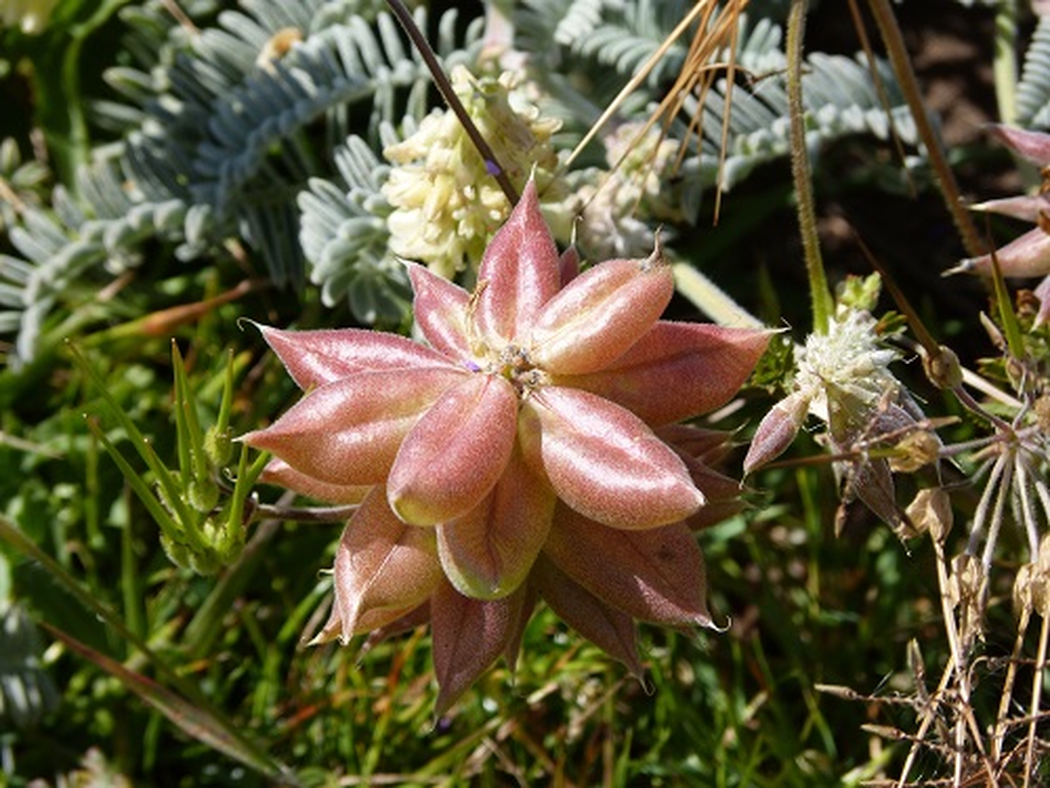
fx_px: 13498
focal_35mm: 445
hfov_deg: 4.5
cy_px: 394
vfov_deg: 3.3
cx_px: 525
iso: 100
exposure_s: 1/640
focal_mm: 80.1
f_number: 4.4
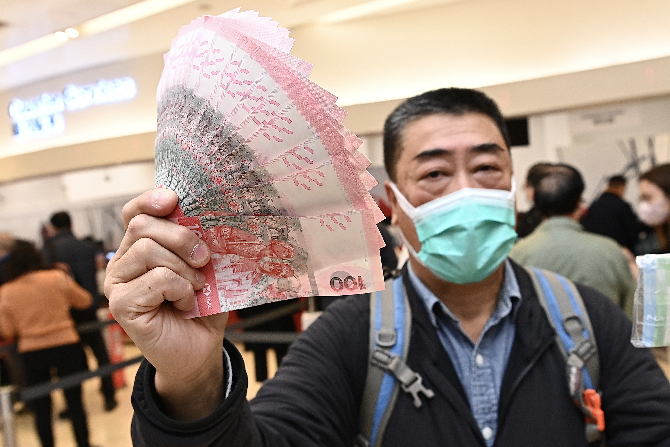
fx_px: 447
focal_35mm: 24
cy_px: 224
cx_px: 335
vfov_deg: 53.1
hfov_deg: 73.7
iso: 1250
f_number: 5.6
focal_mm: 24
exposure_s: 1/80
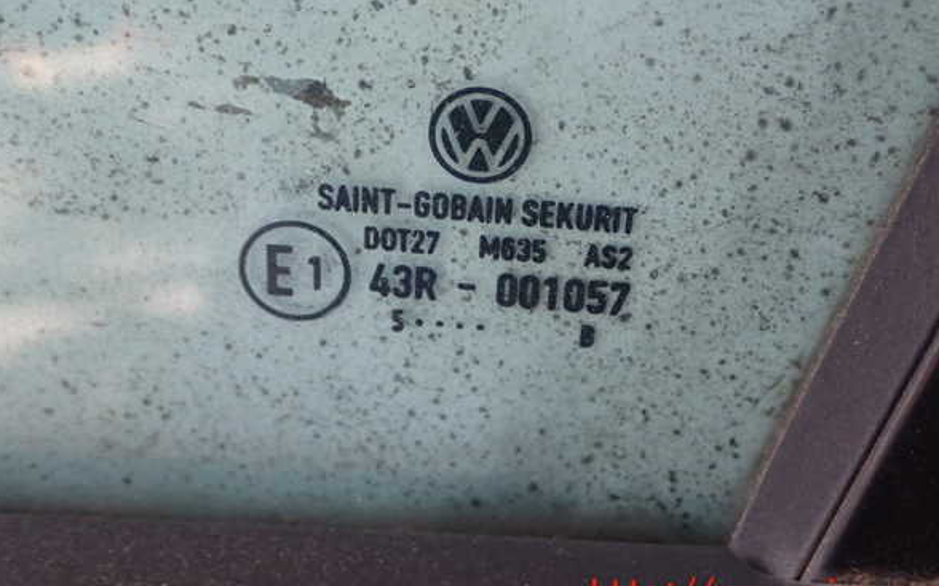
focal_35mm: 53
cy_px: 255
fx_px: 1356
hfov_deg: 38.2
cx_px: 473
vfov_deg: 24.4
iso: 320
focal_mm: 8.99
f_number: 3.2
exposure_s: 1/50
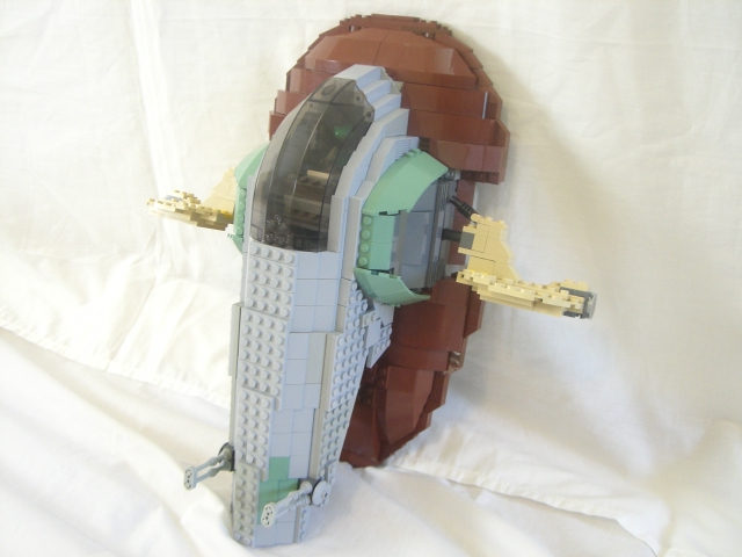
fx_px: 815
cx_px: 371
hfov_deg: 49.0
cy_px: 278
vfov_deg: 37.7
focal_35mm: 38
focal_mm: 6.2
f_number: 2.7
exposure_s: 1/13
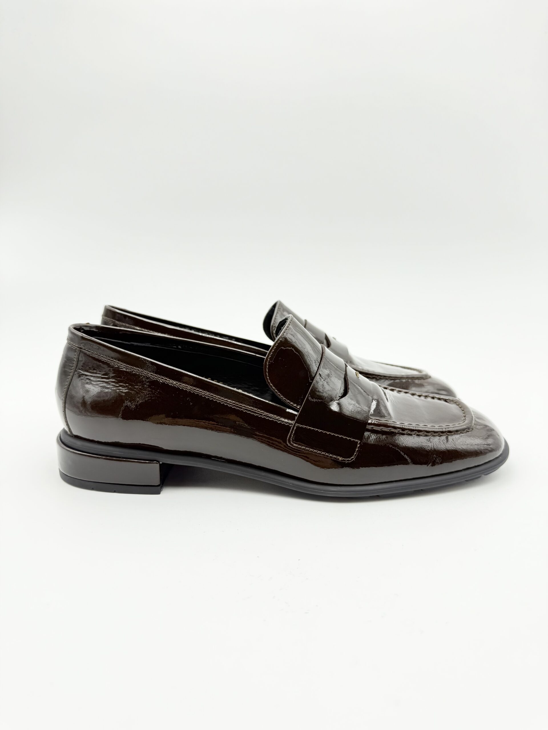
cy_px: 365
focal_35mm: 24
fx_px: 507
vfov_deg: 71.6
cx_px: 274
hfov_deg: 56.8
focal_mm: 6.76
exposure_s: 1/290
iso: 80
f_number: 1.78
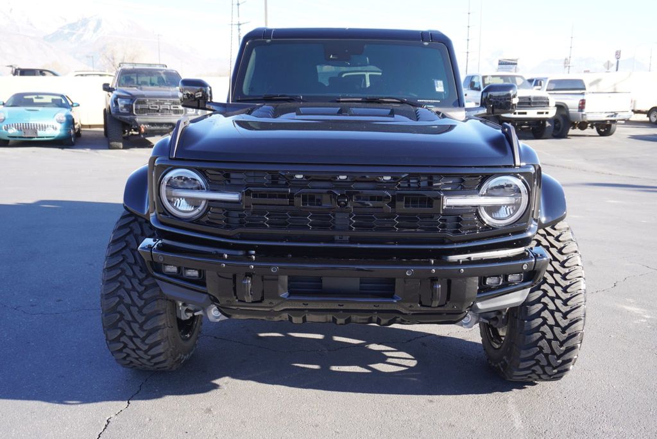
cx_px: 328
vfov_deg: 41.8
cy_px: 220
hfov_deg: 59.5
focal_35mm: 32
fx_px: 575
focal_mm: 21
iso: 100
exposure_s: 1/100
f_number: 5
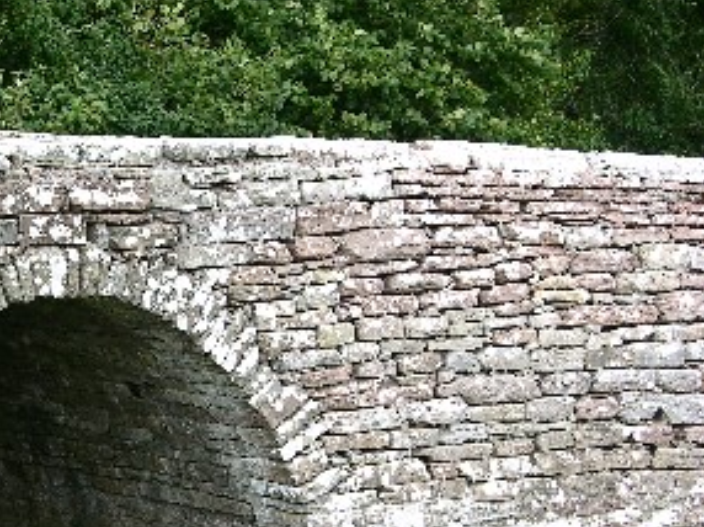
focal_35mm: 152
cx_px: 6
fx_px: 3089
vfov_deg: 9.7
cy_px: 394
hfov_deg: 12.8
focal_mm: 18.8
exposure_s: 1/67.7
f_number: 4.2
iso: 50
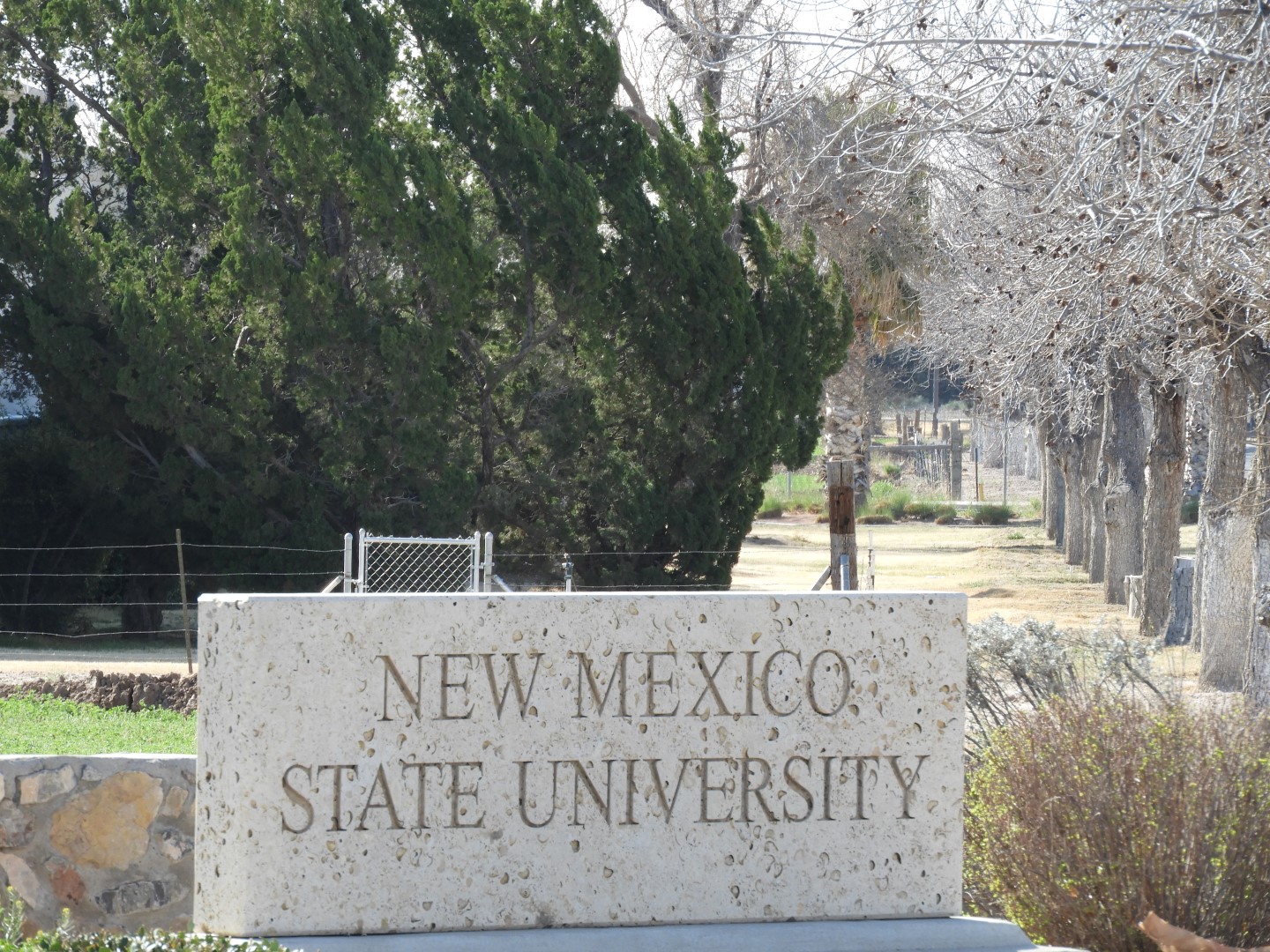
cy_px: 476
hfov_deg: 5.5
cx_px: 635
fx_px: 13208
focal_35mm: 360
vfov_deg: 4.1
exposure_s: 1/160
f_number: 5.6
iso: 100
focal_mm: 64.5
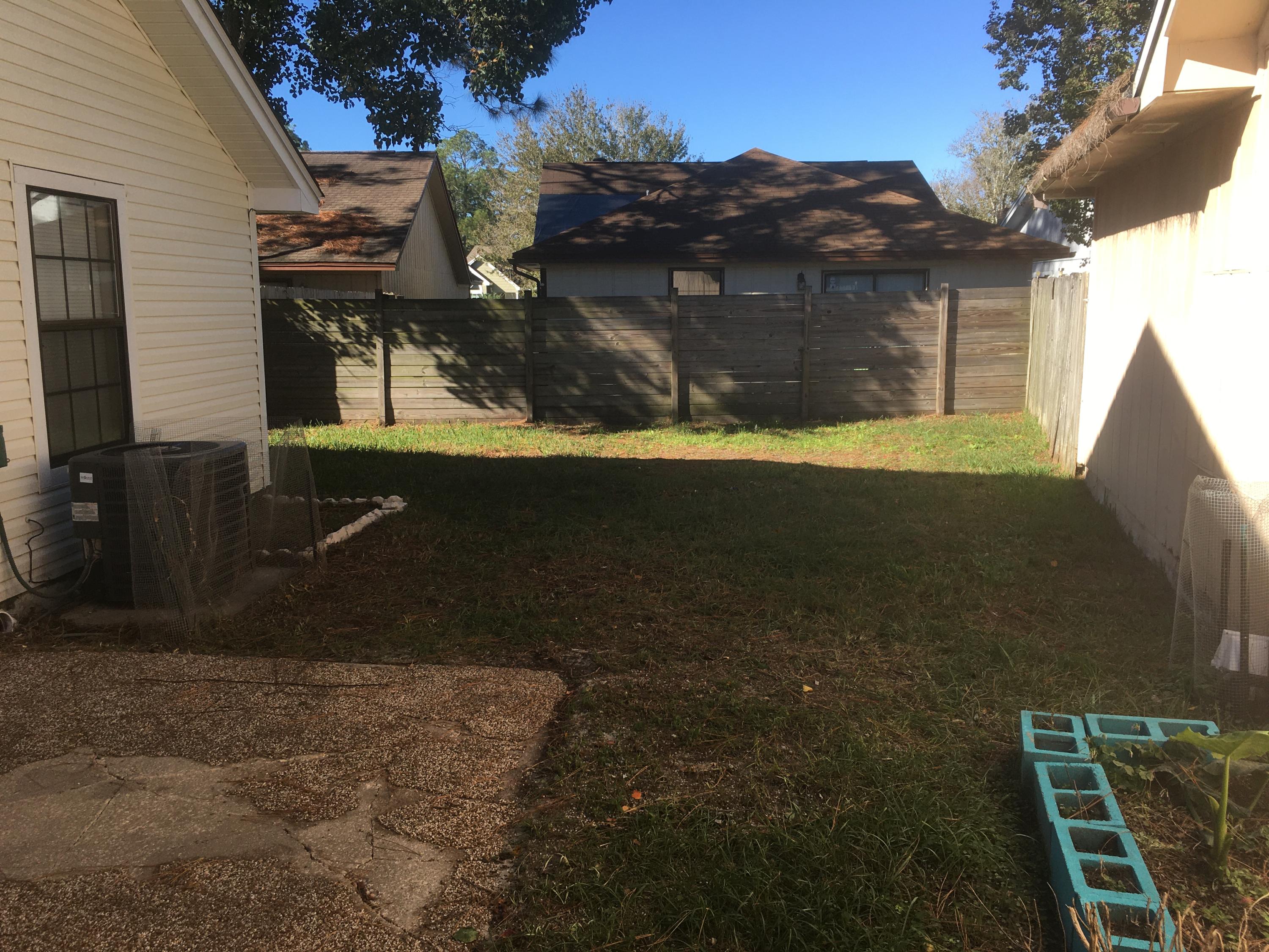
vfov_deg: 48.2
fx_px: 1063
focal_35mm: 29
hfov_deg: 61.7
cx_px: 634
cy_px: 476
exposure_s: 1/686
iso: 25
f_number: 2.2
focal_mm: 4.15
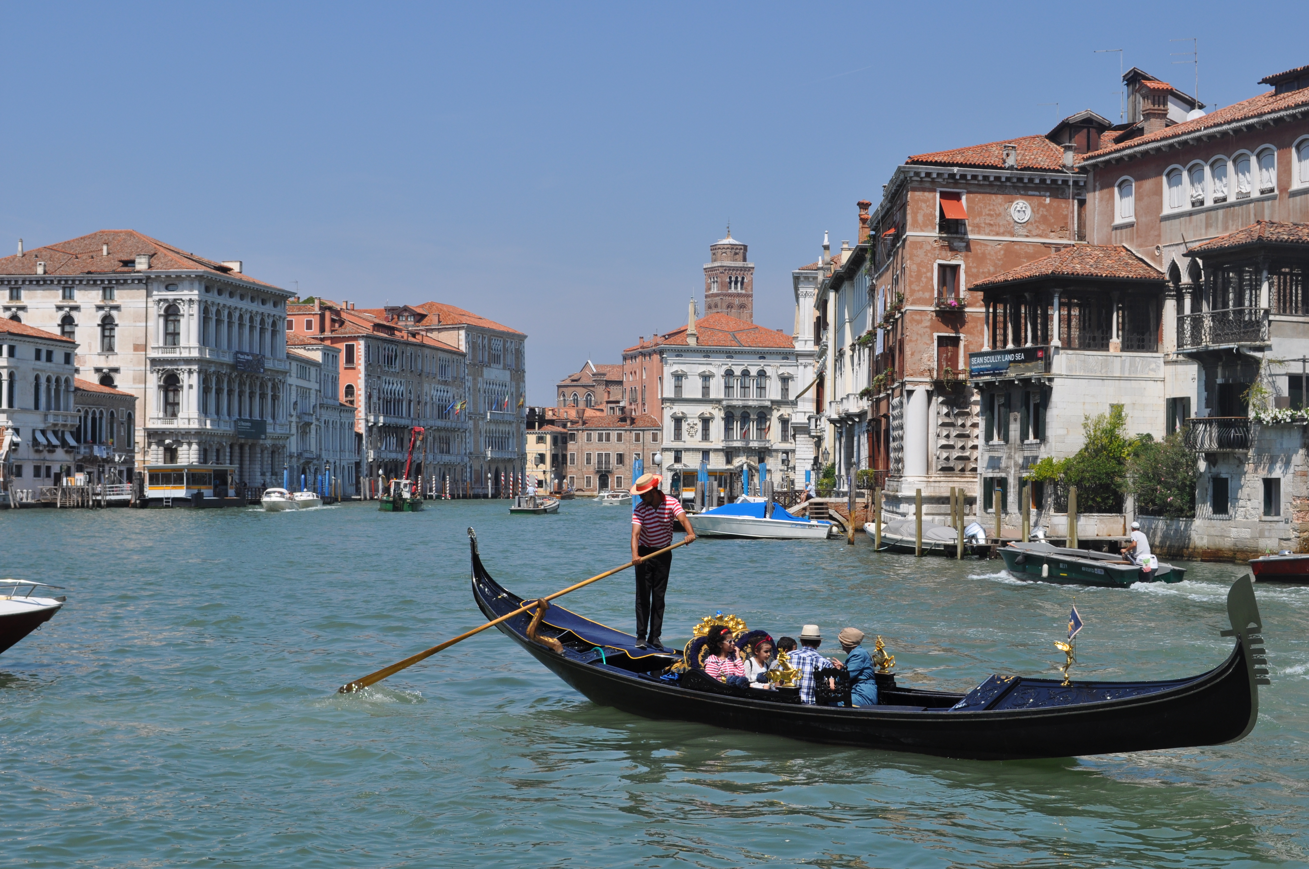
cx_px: 654
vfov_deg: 22.6
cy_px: 434
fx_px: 2179
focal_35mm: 60
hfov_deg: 33.4
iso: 200
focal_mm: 40
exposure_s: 1/500
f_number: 11
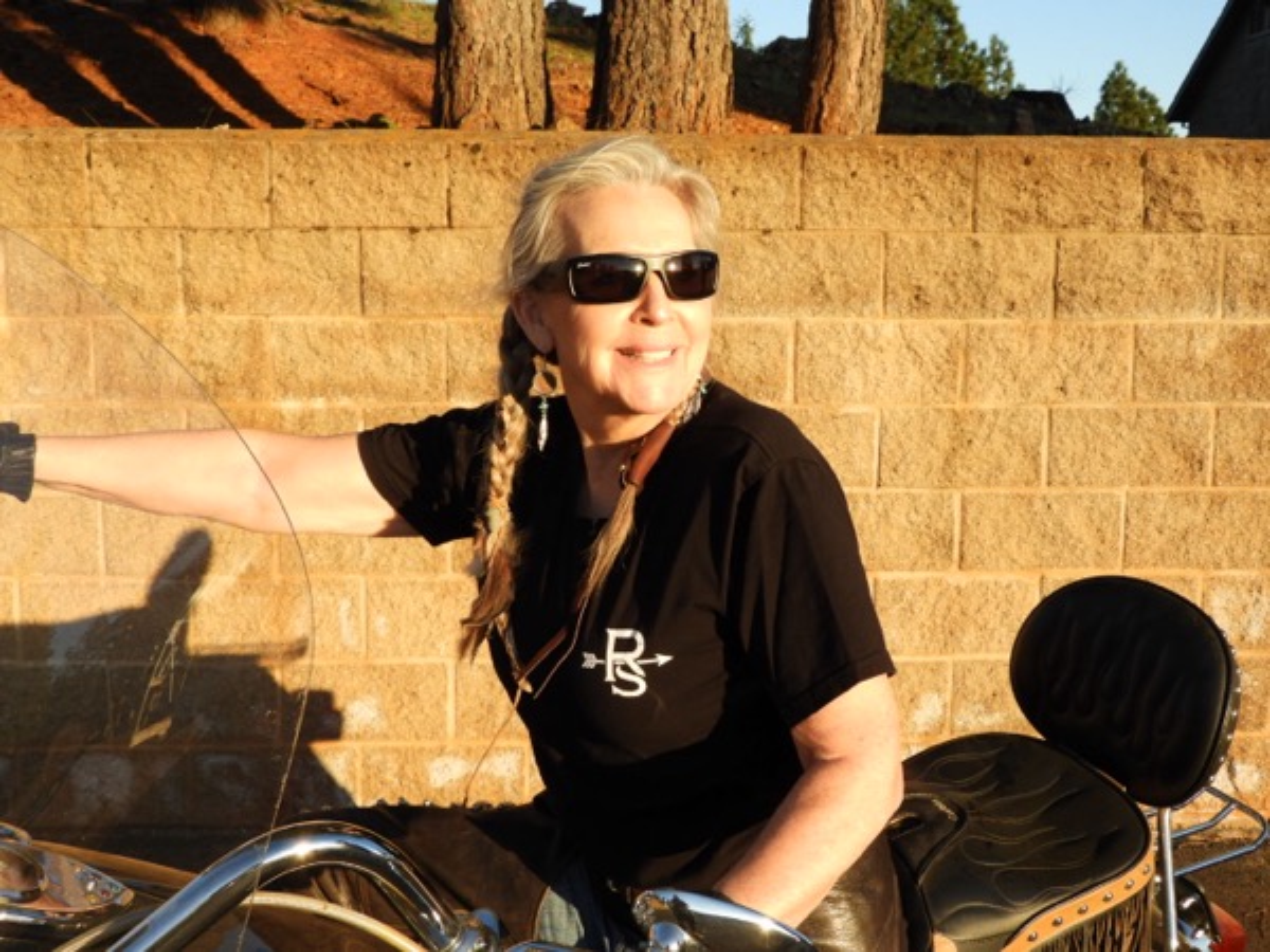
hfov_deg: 42.1
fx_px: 1651
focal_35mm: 45
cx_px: 635
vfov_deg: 32.2
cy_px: 476
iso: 100
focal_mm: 8.1
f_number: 4
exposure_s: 1/320
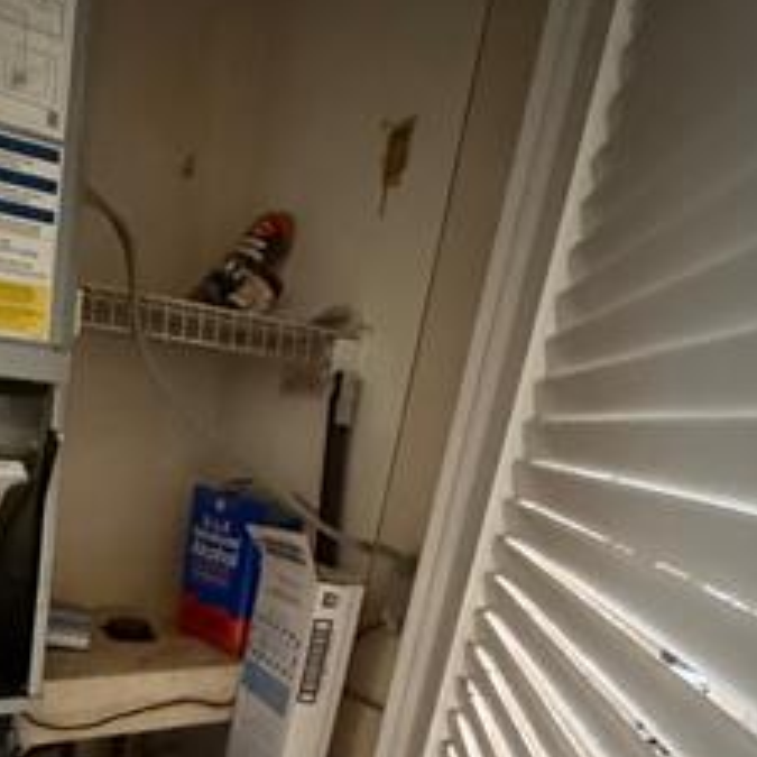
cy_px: 666
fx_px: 816
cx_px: 94
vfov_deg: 45.6
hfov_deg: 45.7
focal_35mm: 33
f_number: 2.2
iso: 2000
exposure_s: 1/30
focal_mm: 2.22
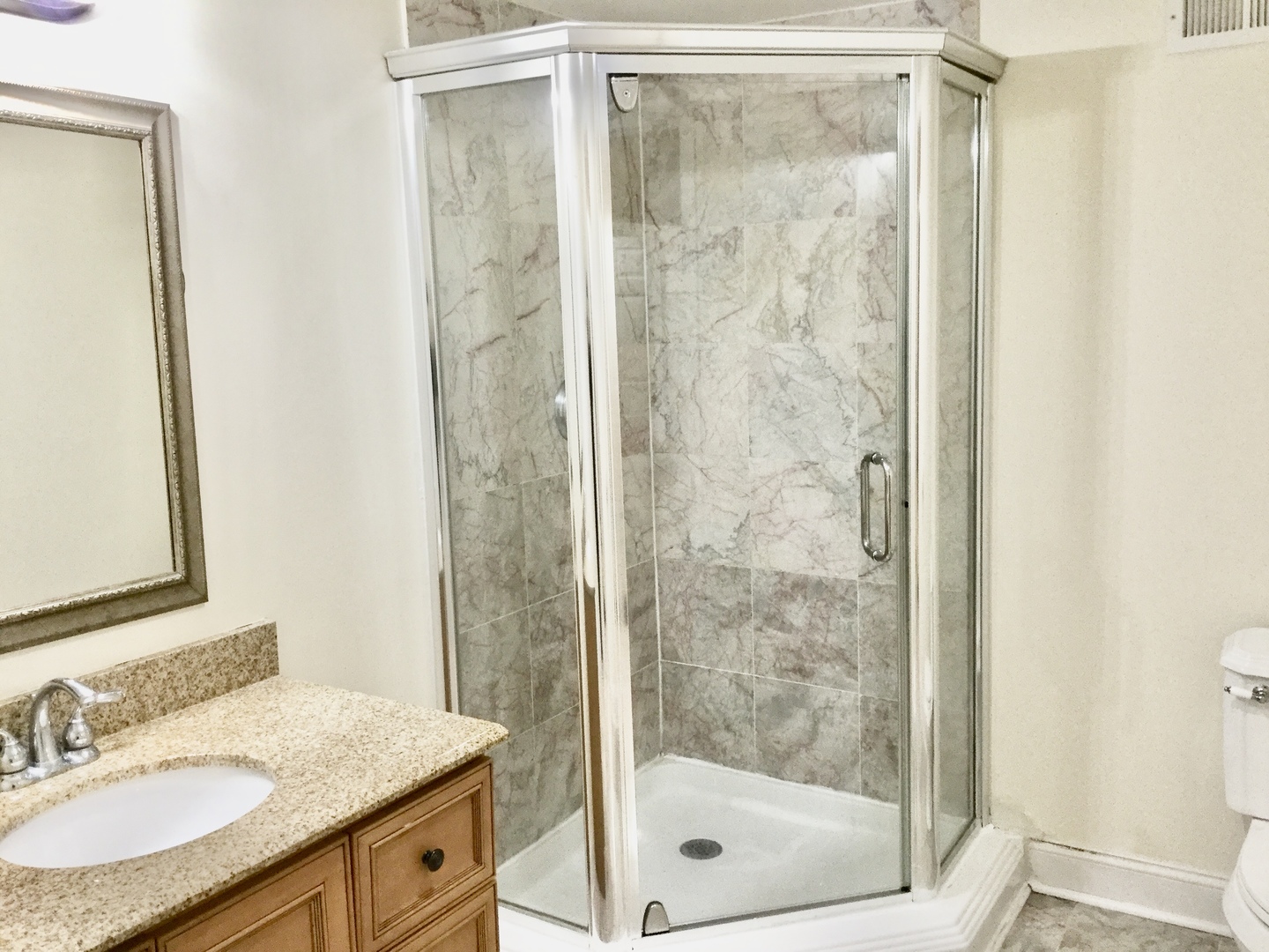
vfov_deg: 45.4
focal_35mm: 31
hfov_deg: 58.4
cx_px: 634
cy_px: 476
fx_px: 1136
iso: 100
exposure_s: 1/30
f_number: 2.4
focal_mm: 3.3
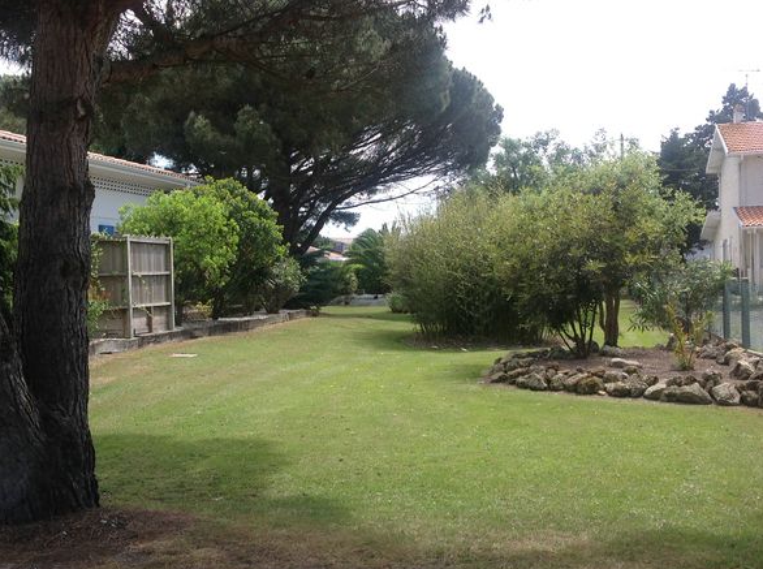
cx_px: 312
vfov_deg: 30.1
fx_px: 1056
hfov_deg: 39.6
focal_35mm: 48
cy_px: 327
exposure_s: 1/864
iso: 50
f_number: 2.4
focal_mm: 4.28
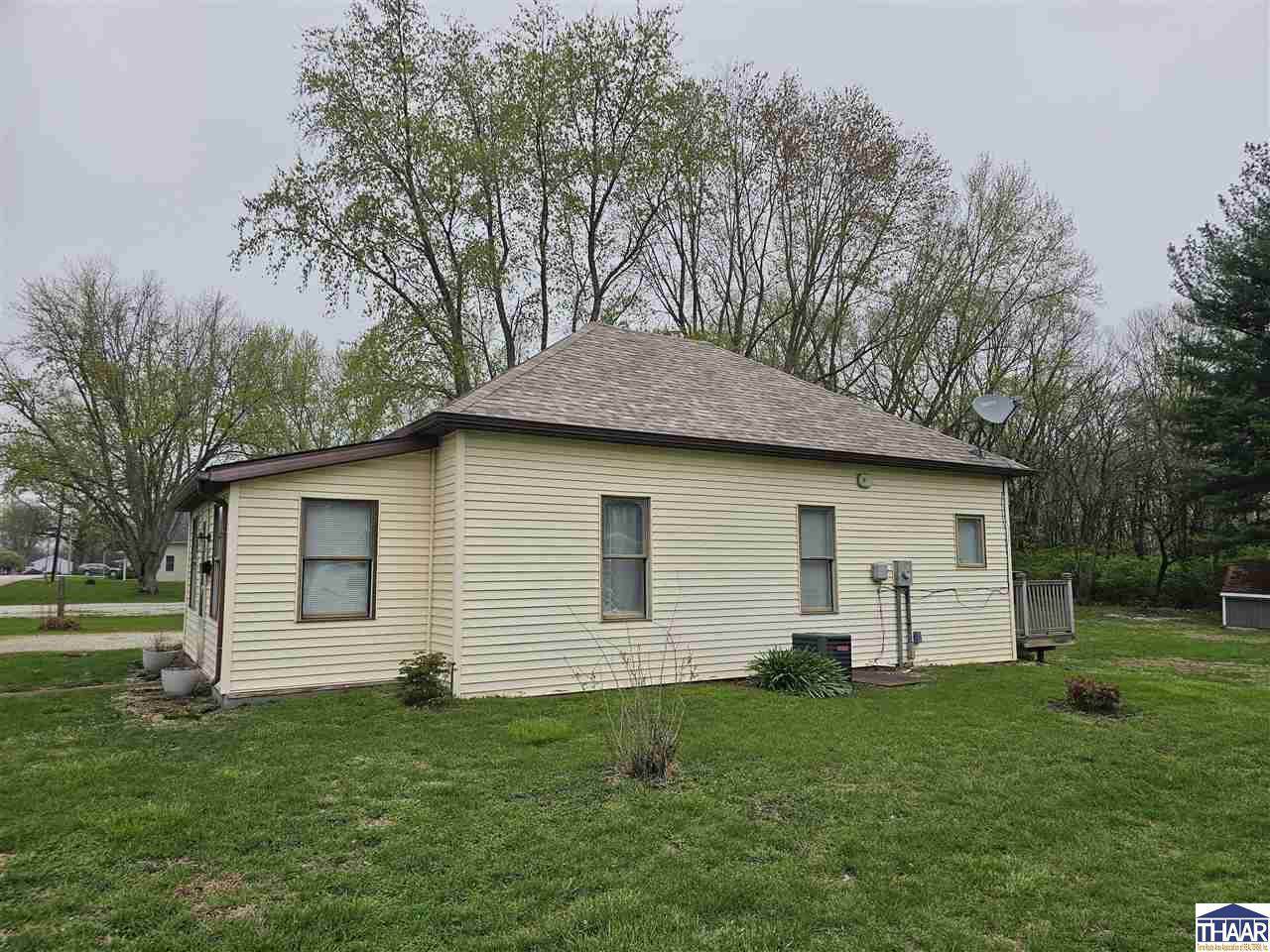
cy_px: 476
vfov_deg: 58.9
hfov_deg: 73.9
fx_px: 844
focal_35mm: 23
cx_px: 635
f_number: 1.7
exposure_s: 1/204
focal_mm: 6.3
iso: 10
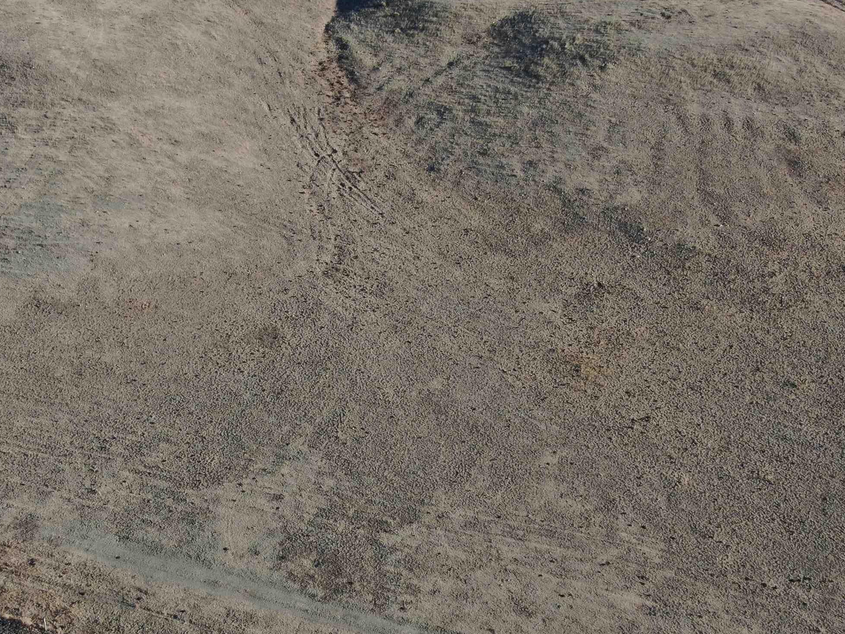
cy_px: 444
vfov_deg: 25.0
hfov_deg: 33.1
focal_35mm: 58
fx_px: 1416
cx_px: 318
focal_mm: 6.35
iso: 100
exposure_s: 1/500
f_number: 3.4
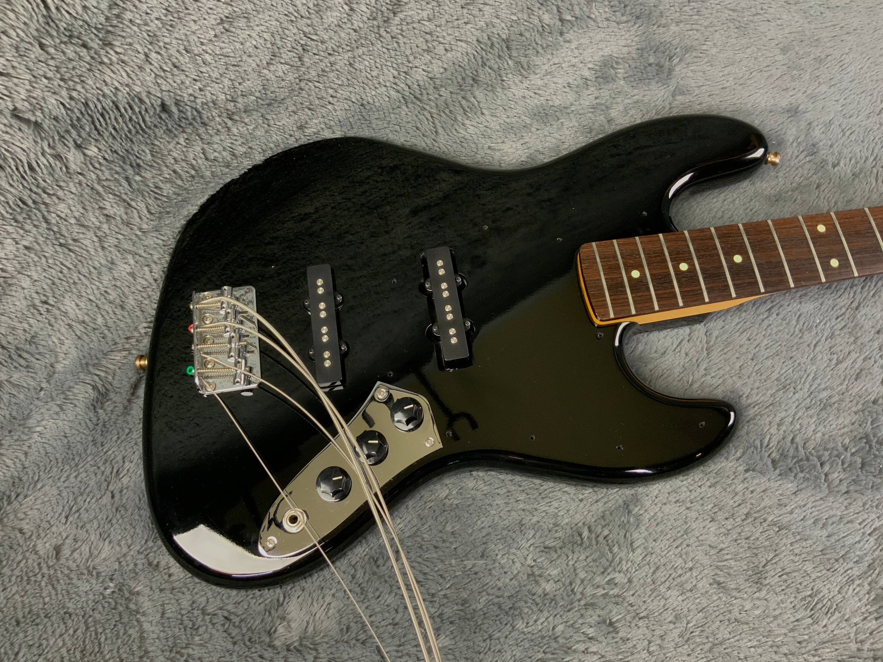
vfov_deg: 48.2
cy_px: 331
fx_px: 740
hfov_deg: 61.7
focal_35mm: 29
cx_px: 442
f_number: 1.8
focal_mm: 3
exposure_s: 1/60
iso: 160
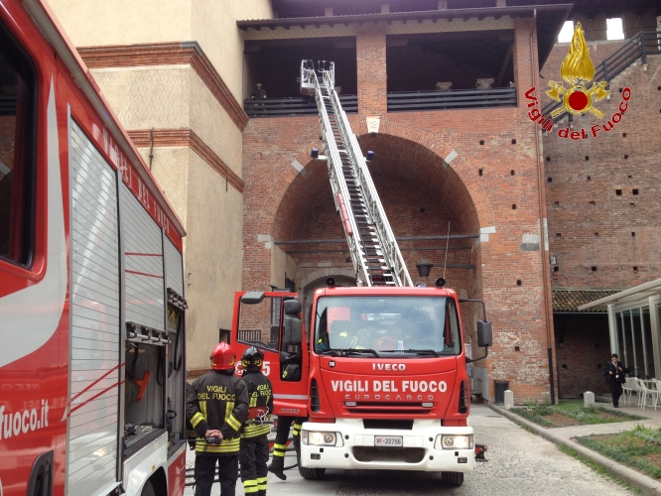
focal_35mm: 35
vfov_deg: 40.7
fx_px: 669
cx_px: 330
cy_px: 248
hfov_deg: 52.6
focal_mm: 4.28
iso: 50
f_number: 2.4
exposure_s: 1/274
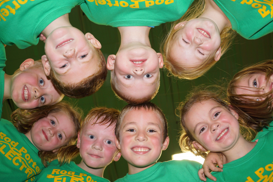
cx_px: 140
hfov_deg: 63.7
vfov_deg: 44.9
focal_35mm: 29
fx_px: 220
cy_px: 87
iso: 200
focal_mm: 18
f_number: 3.5
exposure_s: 1/60
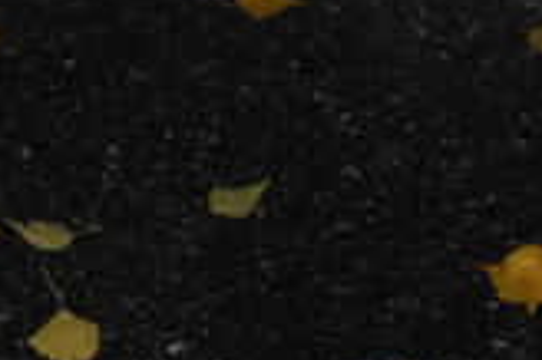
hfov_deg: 7.7
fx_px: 3970
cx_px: -294
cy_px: -53
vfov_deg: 5.2
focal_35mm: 264
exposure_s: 1/60
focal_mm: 45
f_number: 5.3
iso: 200
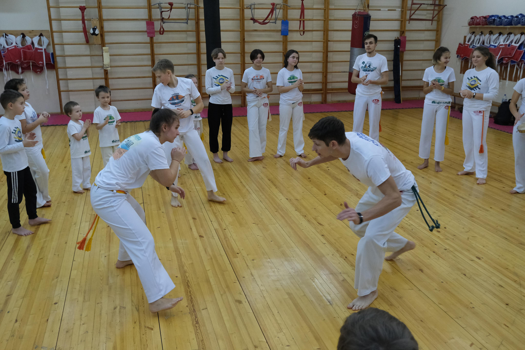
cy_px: 175
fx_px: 496
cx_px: 262
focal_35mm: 34
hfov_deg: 55.8
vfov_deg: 38.9
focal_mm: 22.8
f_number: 4.2
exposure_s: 1/320
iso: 3200
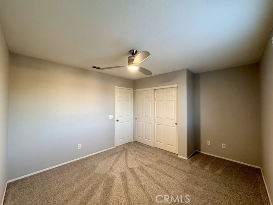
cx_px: 136
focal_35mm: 14
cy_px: 102
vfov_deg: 85.7
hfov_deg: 102.1
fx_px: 110
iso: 320
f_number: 2.2
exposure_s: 1/60
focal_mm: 2.22
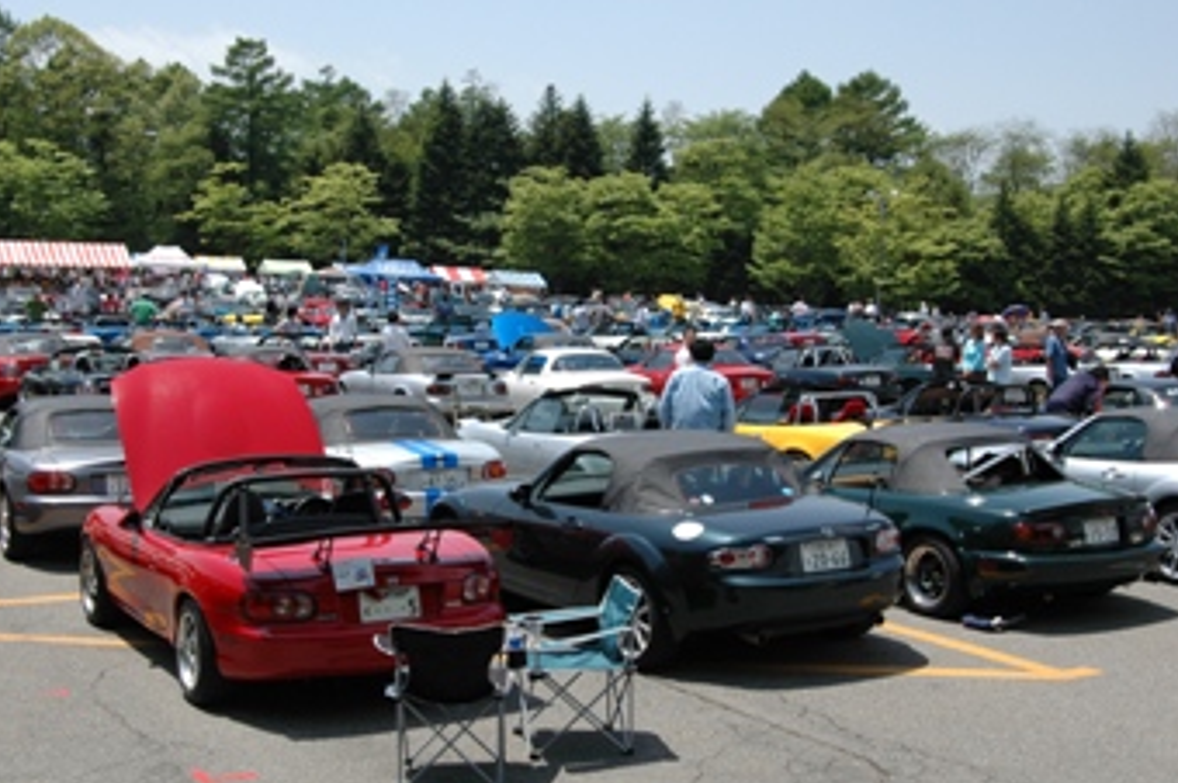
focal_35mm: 53
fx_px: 1733
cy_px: 423
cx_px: 534
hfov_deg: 37.5
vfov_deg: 25.5
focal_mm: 30
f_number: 10
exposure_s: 1/400
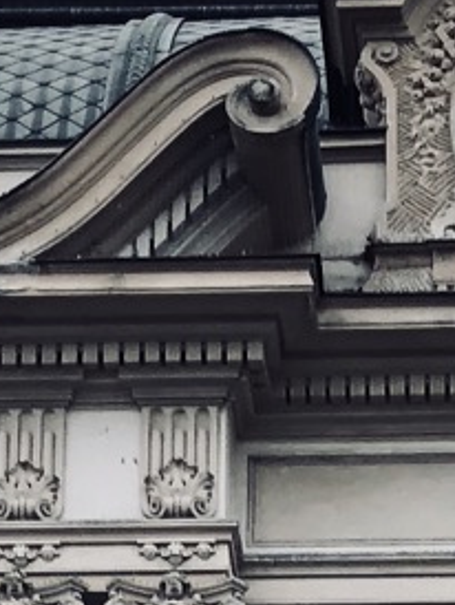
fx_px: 3657
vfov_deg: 8.4
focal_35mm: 209
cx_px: 462
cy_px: 1632
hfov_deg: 7.1
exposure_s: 1/209
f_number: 1.8
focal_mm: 3.99
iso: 20
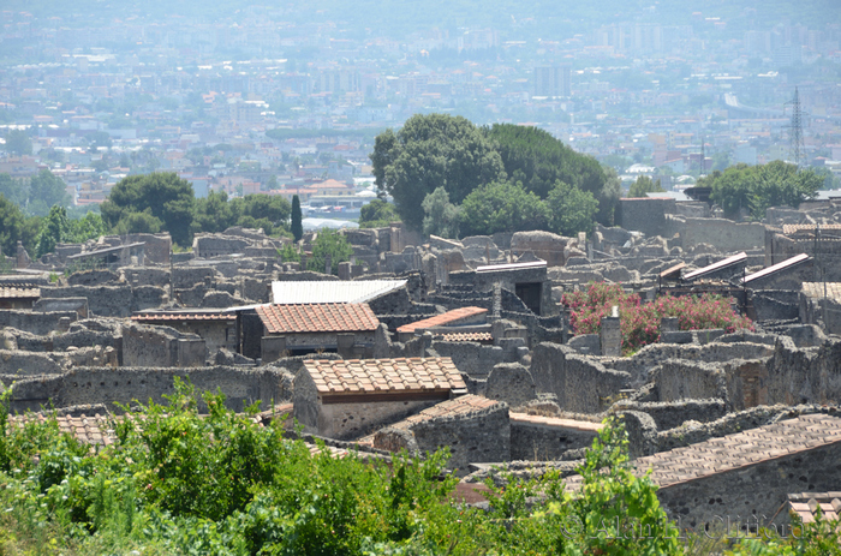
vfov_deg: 6.1
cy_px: 278
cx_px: 420
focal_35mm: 225
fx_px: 5243
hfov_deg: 9.2
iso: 100
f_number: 7.1
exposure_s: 1/200
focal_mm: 150
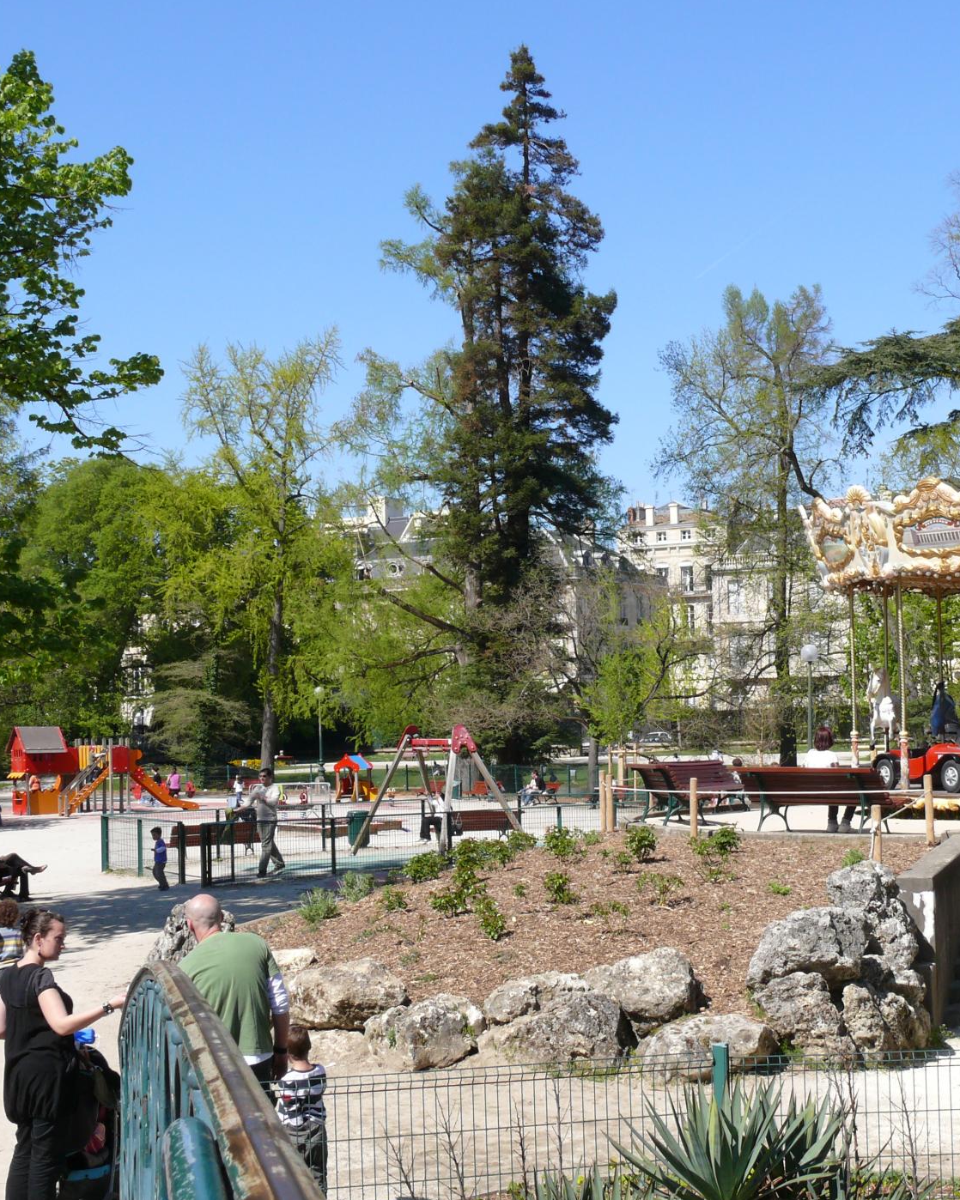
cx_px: 594
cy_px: 585
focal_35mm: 59
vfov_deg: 32.0
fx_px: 2096
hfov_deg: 25.7
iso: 100
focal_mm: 9.2
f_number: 5.6
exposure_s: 1/400
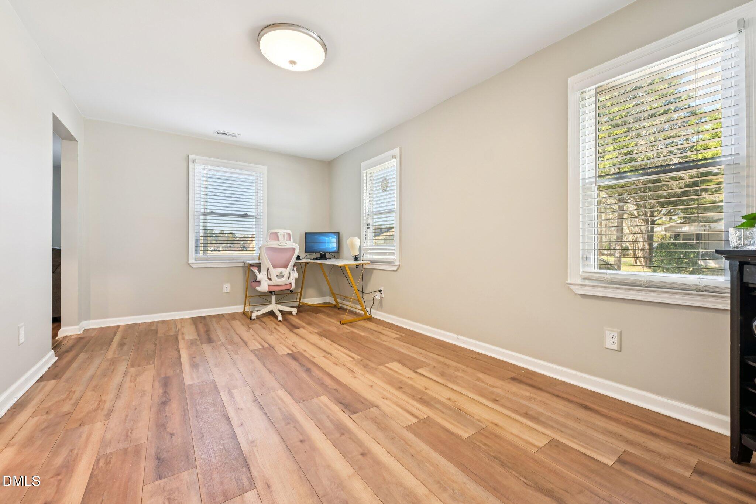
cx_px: 378
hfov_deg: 104.3
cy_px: 252
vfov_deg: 81.2
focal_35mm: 14
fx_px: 294
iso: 250
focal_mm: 14
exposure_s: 1/40
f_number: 8
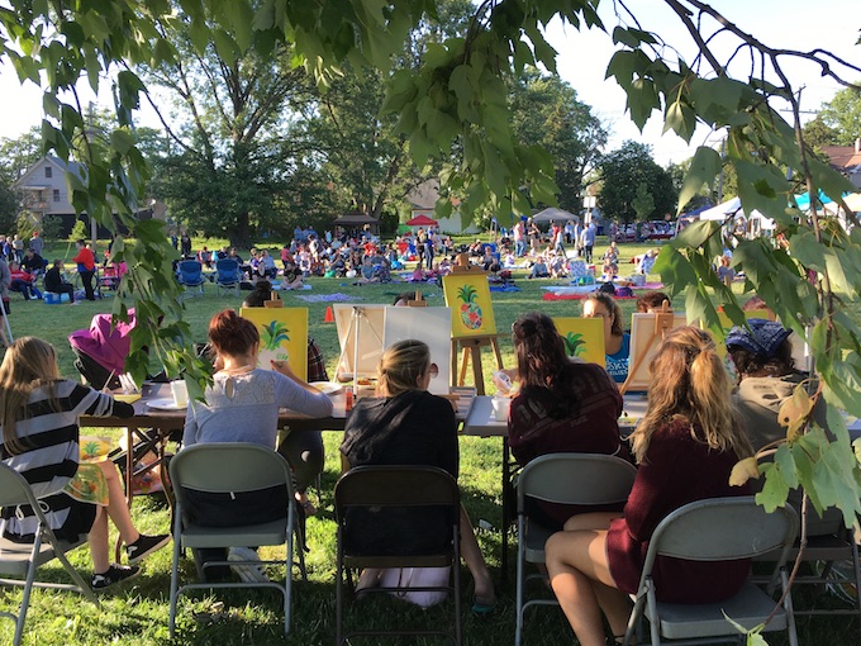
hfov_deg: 56.8
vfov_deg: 44.2
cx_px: 462
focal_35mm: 32
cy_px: 331
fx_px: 796
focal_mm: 4.15
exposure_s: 1/250
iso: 25
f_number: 2.2
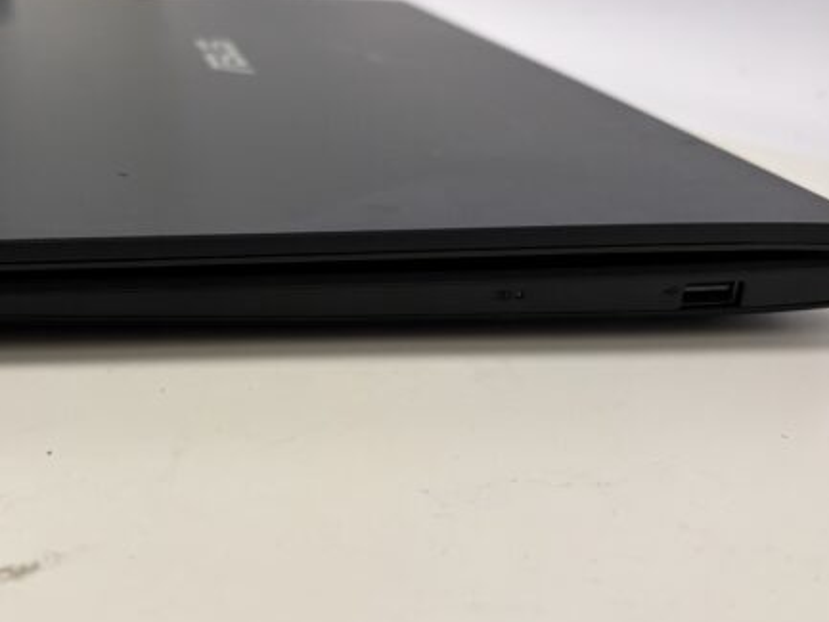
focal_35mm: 42
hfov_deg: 44.2
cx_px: 287
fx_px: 1006
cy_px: 265
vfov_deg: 34.3
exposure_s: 1/50
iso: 160
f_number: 1.6
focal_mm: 5.96
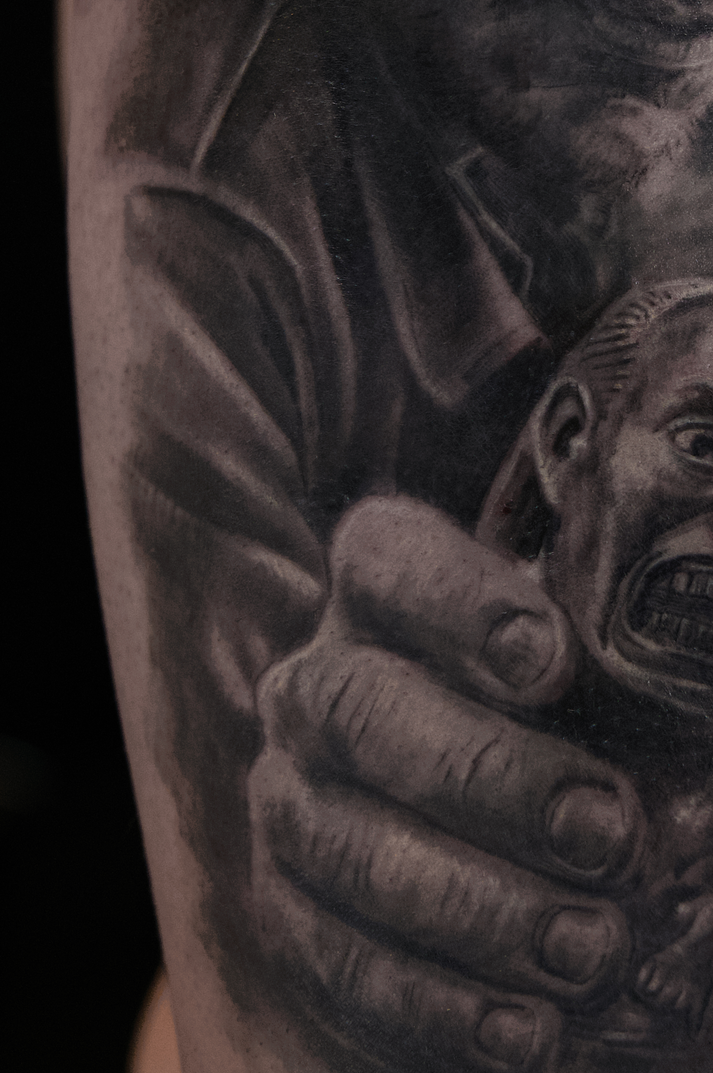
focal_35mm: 153
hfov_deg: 8.9
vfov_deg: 13.3
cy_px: 108
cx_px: 609
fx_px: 4552
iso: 1250
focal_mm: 64
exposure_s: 1/125
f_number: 4
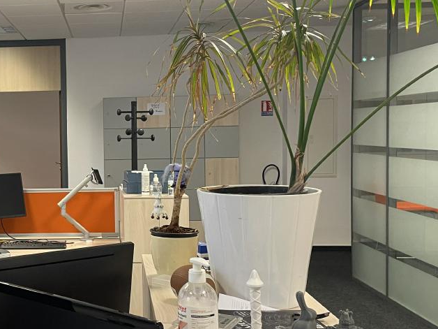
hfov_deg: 34.5
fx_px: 671
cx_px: 59
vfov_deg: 27.5
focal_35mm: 53
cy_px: 173
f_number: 1.6
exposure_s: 1/50
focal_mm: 4.2
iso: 100
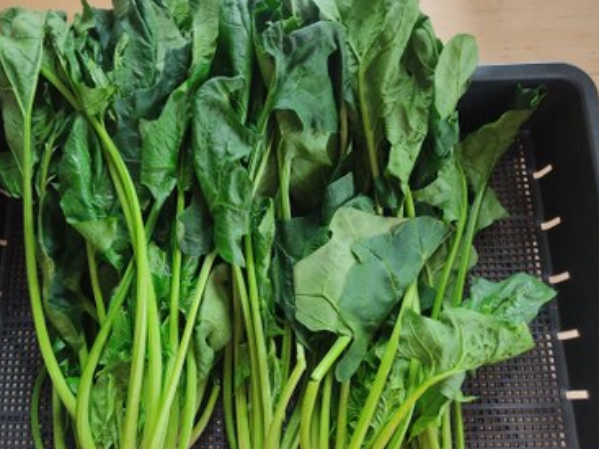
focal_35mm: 34
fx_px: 588
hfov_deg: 53.7
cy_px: 237
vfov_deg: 41.8
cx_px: 250
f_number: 1.79
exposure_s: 1/33
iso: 382
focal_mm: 4.74
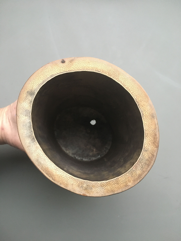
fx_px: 202
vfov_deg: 61.7
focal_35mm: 29
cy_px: 120
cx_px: 90
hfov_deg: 48.2
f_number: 2.2
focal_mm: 4.15
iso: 200
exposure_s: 1/30
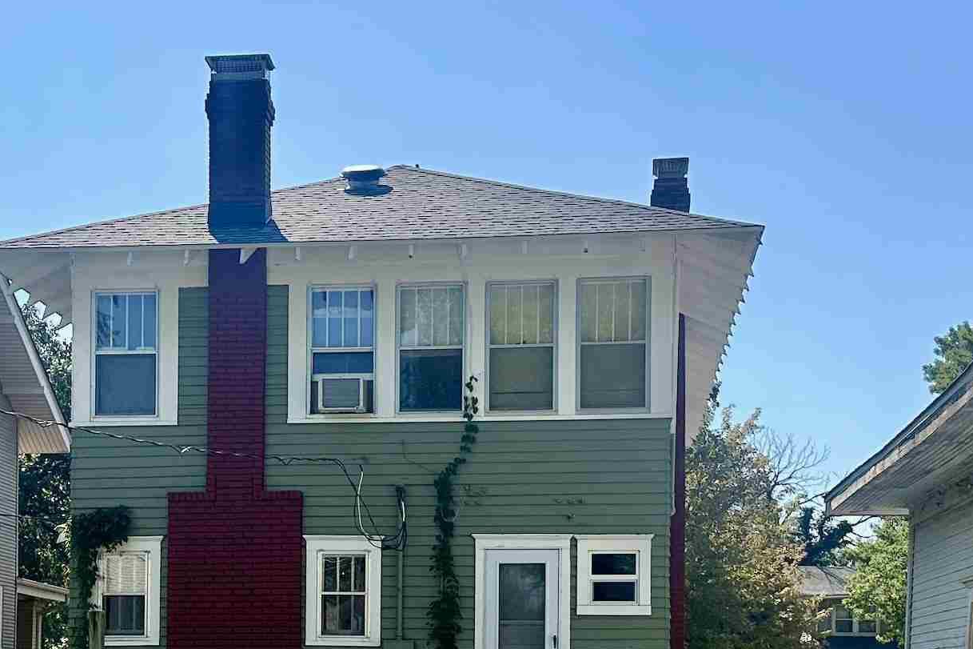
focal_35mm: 63
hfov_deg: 31.8
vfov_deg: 20.9
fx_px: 1702
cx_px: 383
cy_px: 625
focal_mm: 6.86
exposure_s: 1/5848
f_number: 1.78
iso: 80
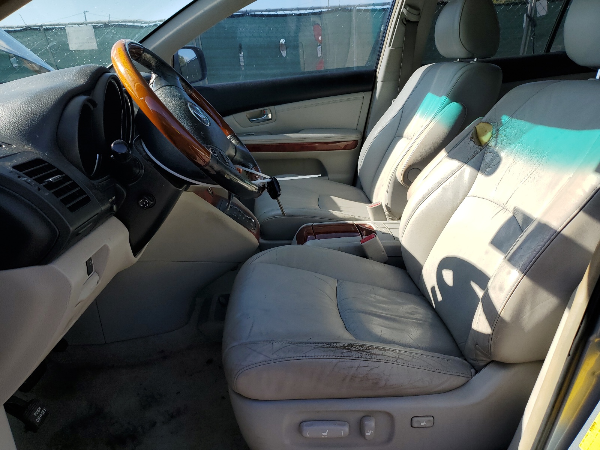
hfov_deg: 67.3
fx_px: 451
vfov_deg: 53.1
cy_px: 225
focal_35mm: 26
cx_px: 300
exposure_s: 1/1250
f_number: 1.5
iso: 50
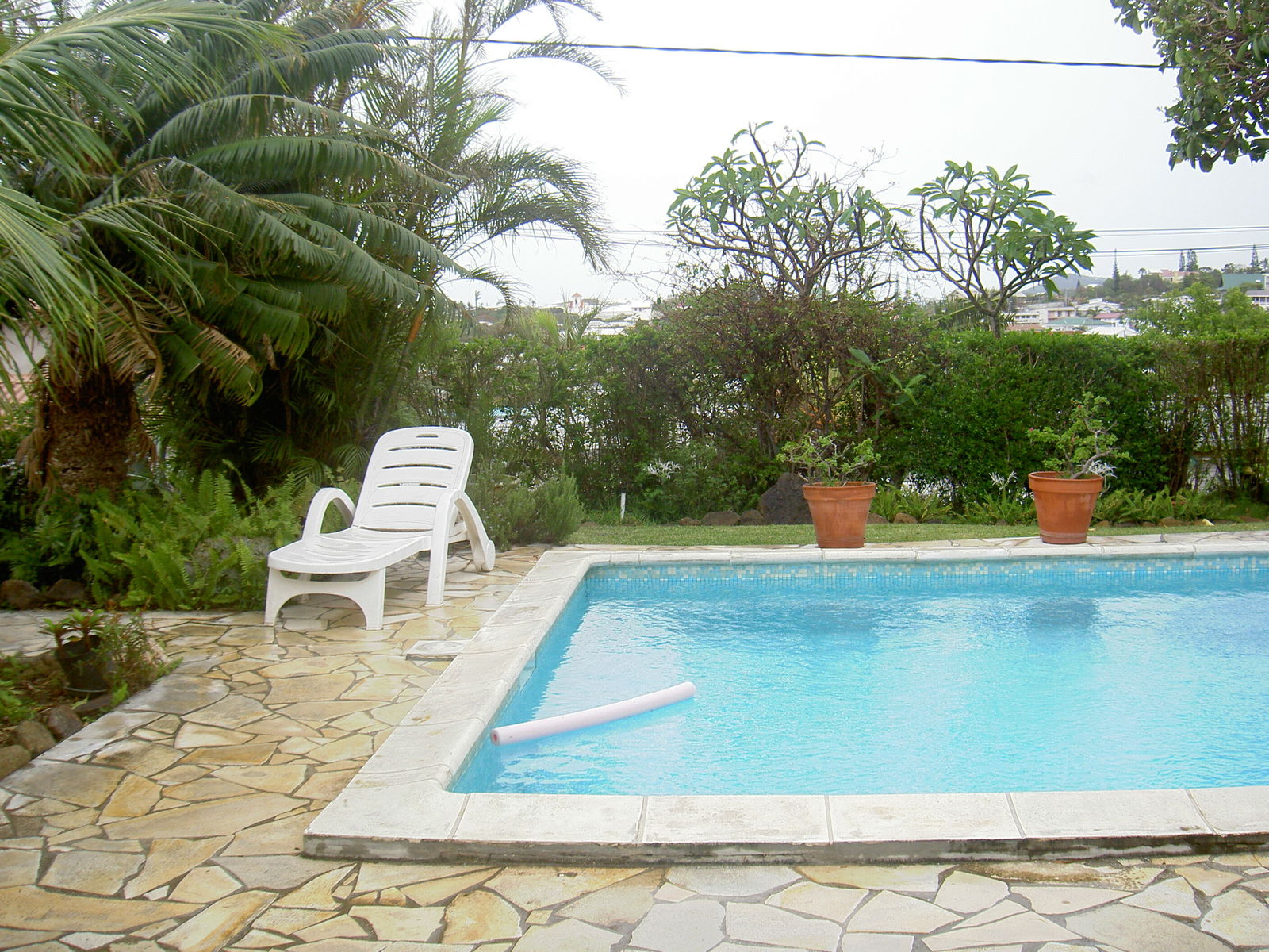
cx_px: 634
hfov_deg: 47.9
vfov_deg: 36.8
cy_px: 476
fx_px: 1430
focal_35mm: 39
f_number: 2.8
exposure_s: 1/200
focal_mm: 8
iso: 100
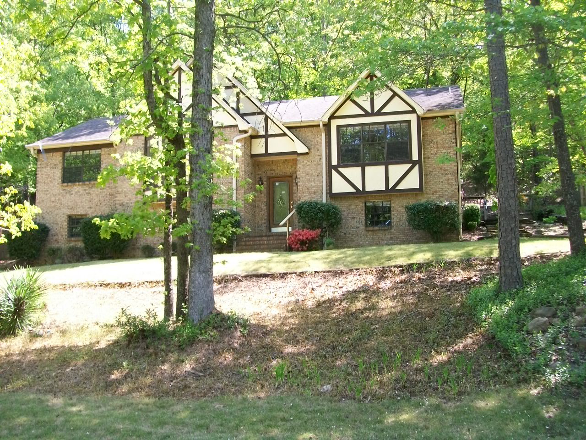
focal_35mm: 36
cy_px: 220
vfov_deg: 39.7
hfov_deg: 51.4
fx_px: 609
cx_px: 293
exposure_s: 1/125
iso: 80
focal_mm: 6
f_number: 2.7
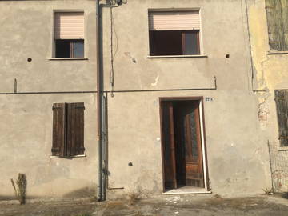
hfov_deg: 61.7
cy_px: 108
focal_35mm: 29
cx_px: 144
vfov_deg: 48.2
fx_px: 241
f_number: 2.2
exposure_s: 1/2198
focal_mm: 4.15
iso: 32
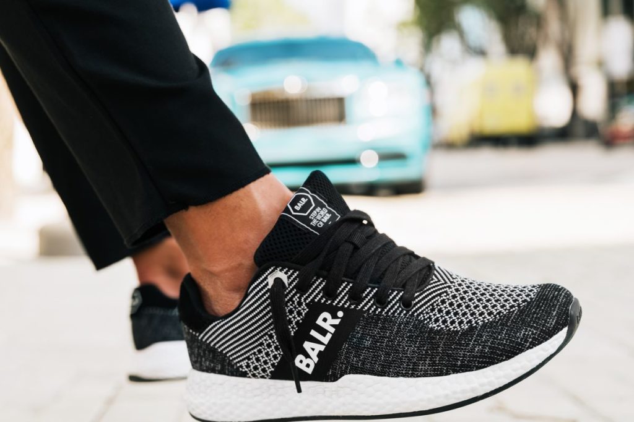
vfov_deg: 22.6
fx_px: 1056
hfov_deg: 33.4
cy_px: 211
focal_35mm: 60
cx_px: 317
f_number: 5
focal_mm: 60
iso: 100
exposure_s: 1/200
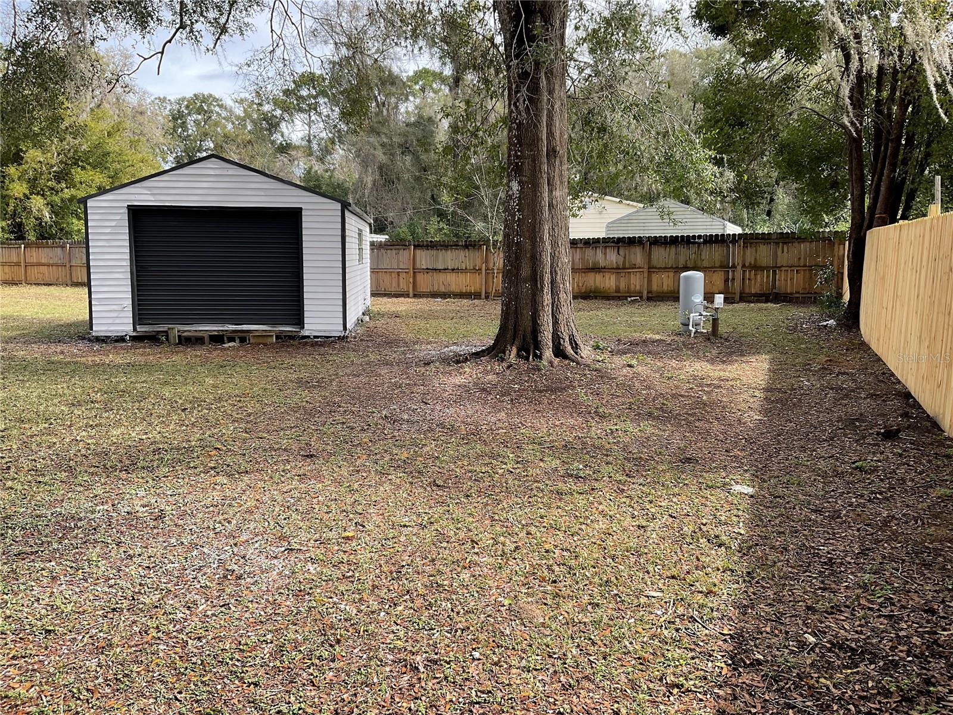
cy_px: 358
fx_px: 798
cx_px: 476
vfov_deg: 48.2
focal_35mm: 29
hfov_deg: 61.7
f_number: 1.8
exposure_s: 1/491
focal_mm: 3
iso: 16
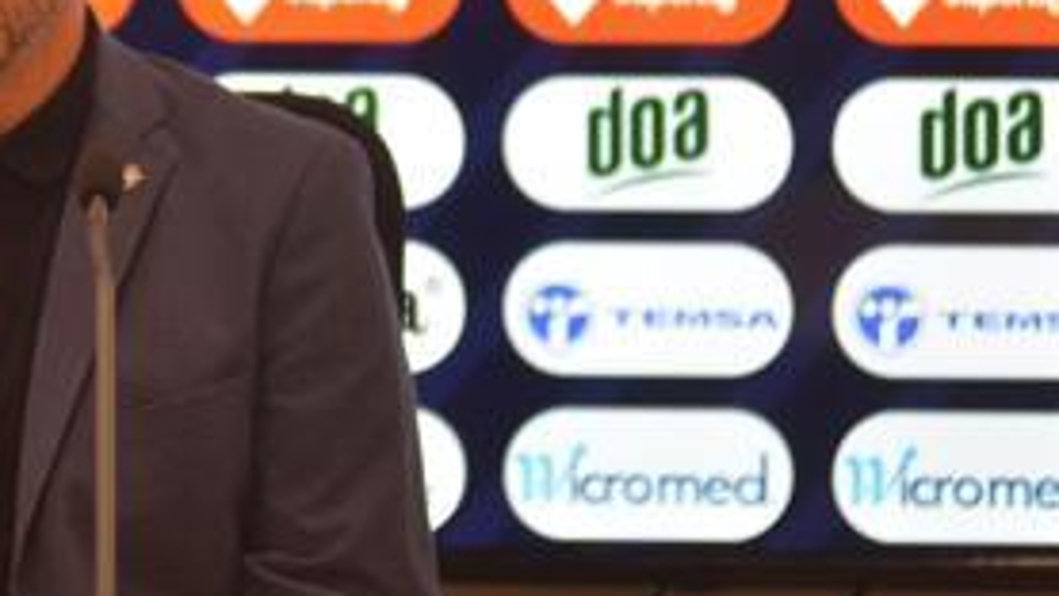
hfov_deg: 4.6
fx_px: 13061
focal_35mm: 465
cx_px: -19
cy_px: 153
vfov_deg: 2.6
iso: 1600
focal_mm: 200
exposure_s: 1/320
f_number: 2.8
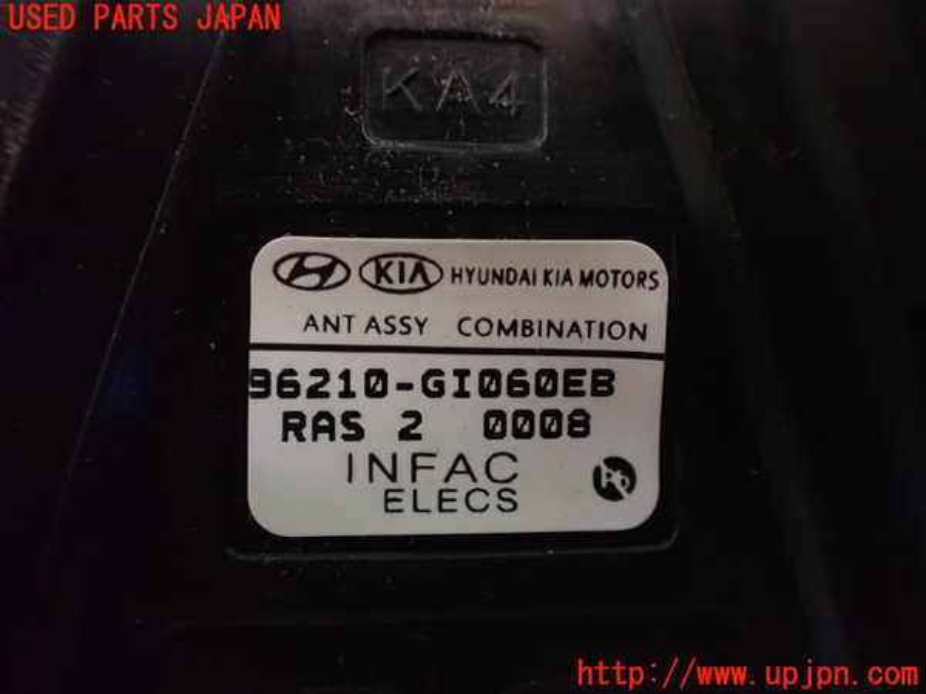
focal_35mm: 30
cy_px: 347
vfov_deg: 46.8
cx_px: 463
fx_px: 803
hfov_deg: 60.0
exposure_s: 1/20
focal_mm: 5.4
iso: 1600
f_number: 2.3
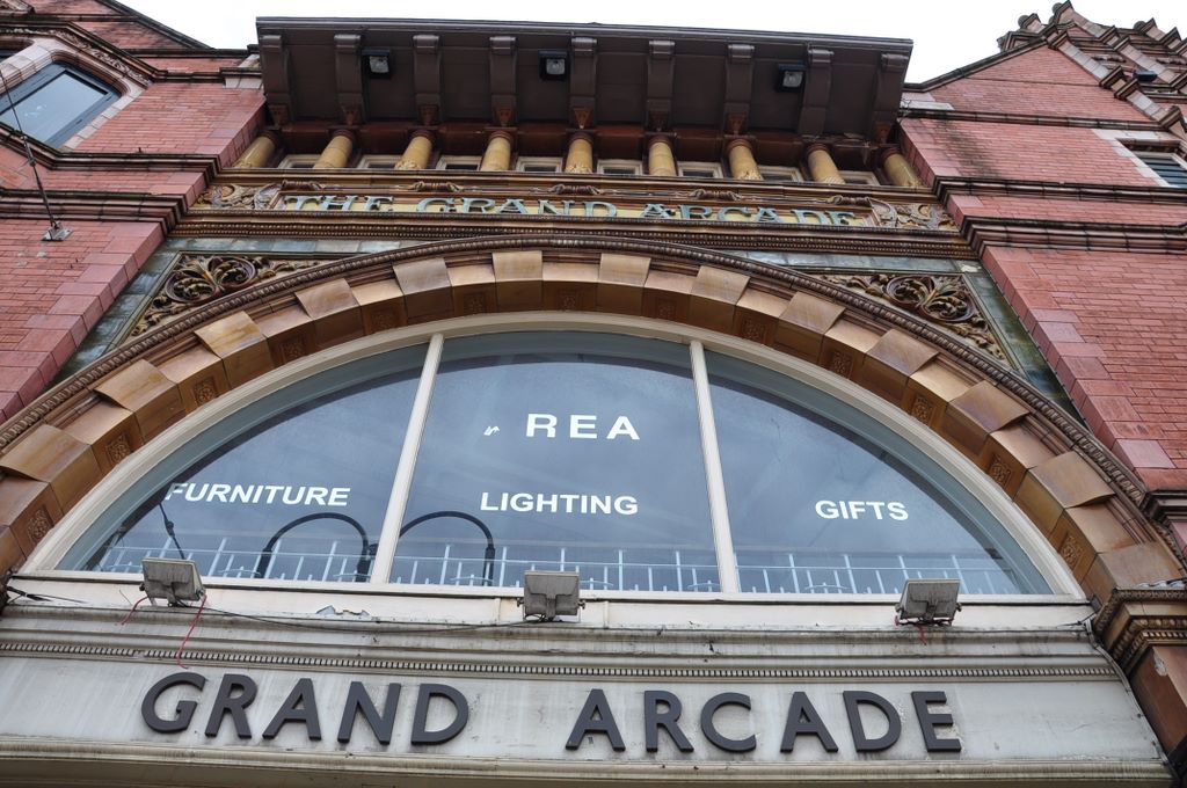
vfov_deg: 47.8
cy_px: 394
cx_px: 594
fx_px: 889
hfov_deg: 67.4
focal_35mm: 27
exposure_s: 1/80
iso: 200
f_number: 8
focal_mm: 18
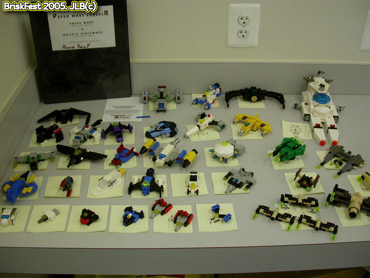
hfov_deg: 49.0
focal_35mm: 38
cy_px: 139
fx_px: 406
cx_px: 185
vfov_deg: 37.7
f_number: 2.6
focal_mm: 7.85
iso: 100
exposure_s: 1/20.8
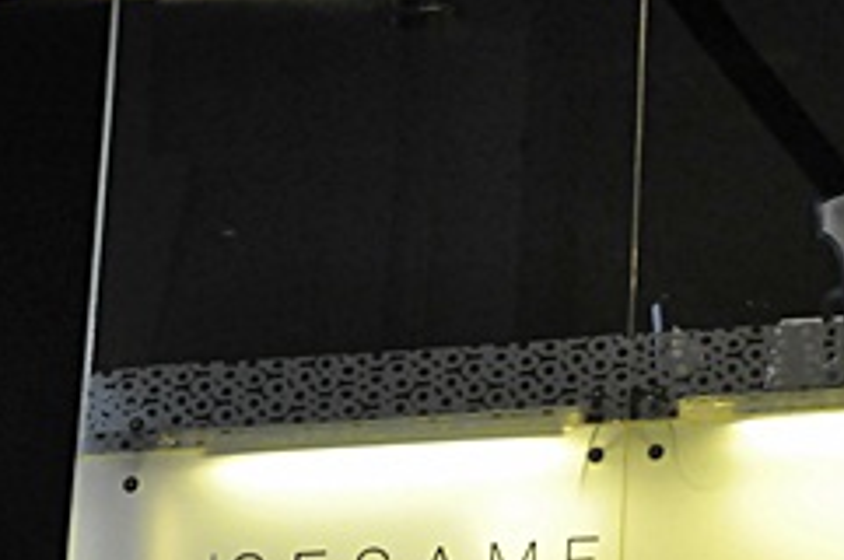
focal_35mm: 194
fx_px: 4542
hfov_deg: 10.5
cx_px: 837
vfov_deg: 7.1
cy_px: 385
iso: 2000
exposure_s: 1/50
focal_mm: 48
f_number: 4.8
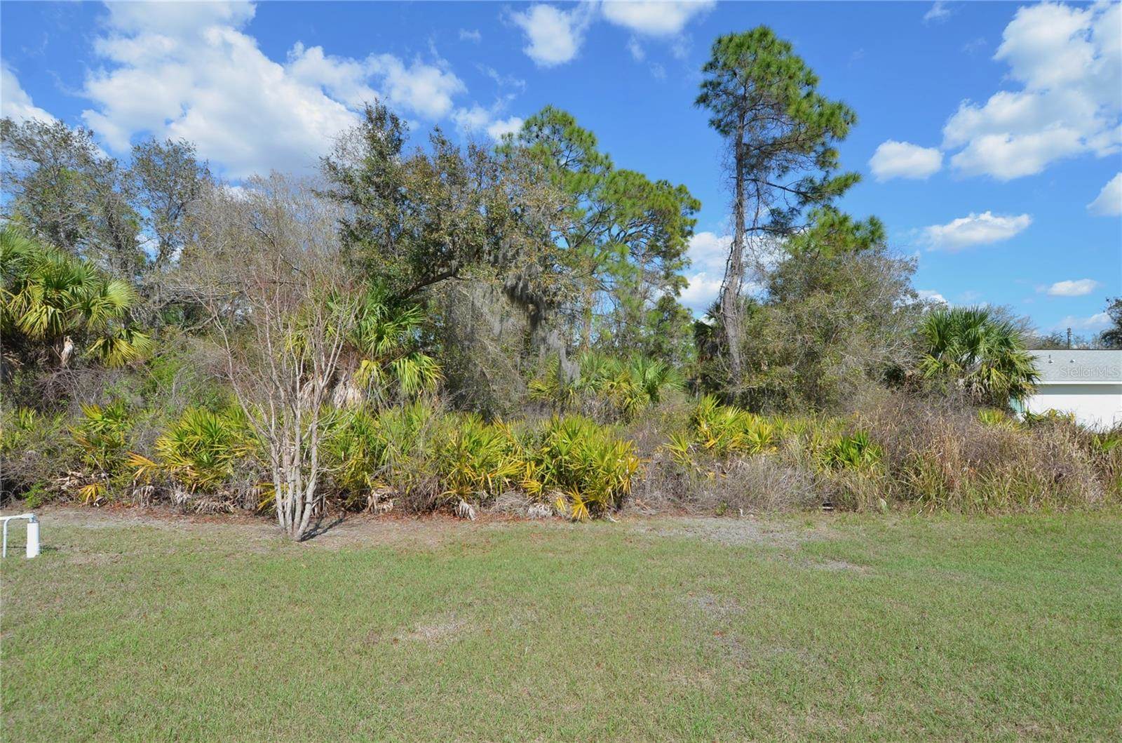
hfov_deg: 90.1
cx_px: 561
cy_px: 372
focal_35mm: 18
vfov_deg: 67.1
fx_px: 560
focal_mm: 12
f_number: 8
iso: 100
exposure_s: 1/250
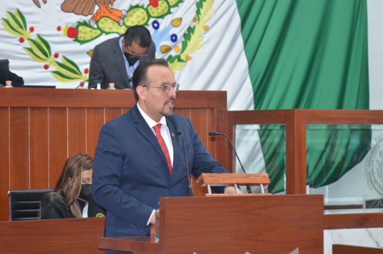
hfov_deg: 13.7
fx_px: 1593
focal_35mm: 150
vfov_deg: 9.1
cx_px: 192
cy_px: 127
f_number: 4
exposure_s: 1/60
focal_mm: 100
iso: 800
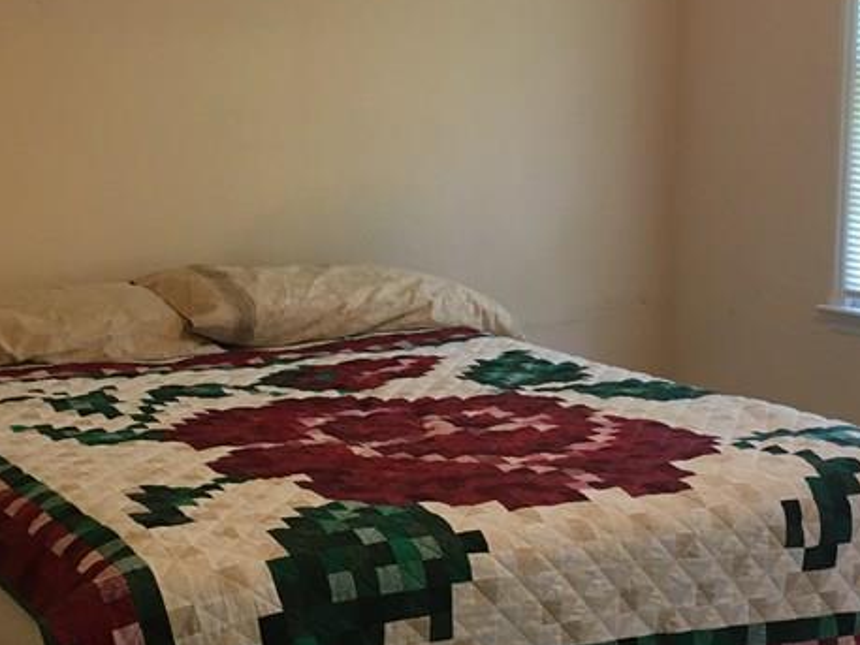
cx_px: 465
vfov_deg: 22.6
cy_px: 305
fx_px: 1615
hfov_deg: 29.8
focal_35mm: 65
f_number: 2.2
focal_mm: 4.15
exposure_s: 1/30
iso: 80
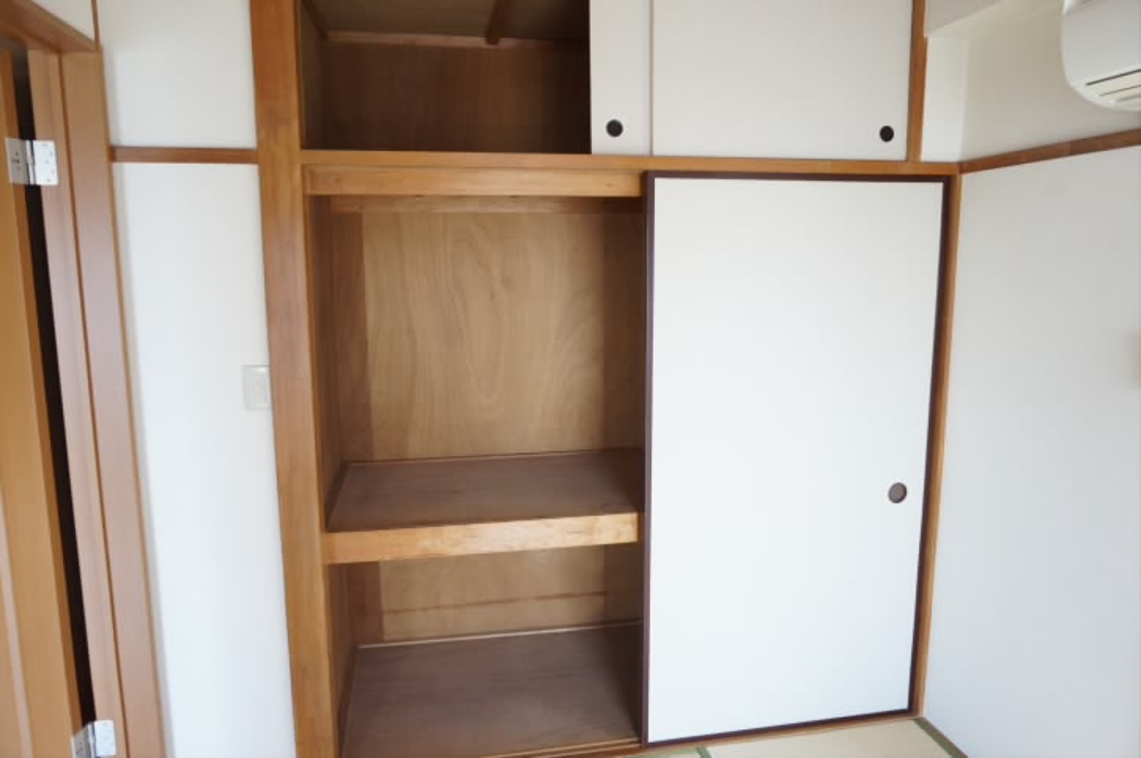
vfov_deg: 53.0
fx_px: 760
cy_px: 379
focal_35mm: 24
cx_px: 570
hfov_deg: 73.8
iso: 1600
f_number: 4
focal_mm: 16
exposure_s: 1/160
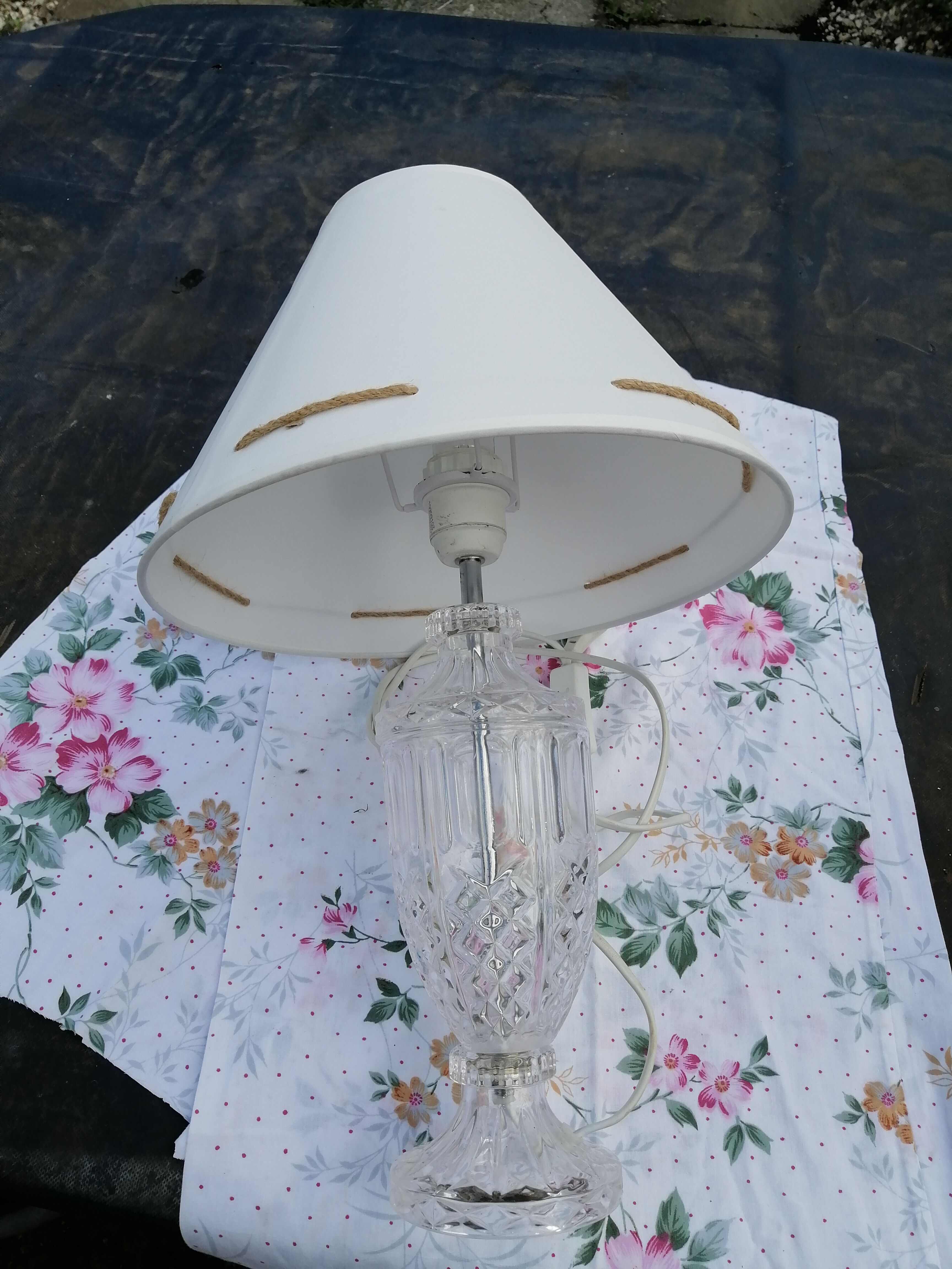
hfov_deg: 53.1
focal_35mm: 26
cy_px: 634
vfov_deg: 67.3
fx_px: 953
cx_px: 476
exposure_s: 1/1292
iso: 50
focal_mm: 3.96
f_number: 1.8
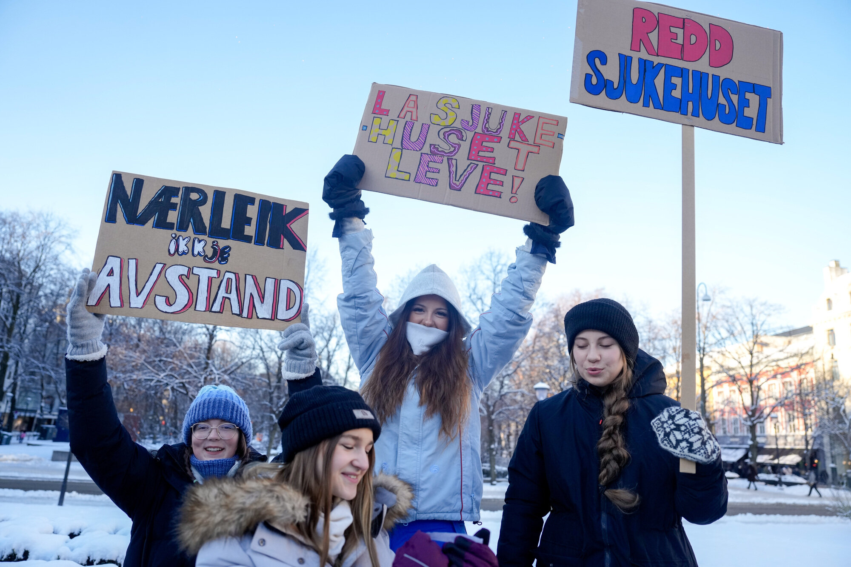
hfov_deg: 73.7
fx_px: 567
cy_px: 284
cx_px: 426
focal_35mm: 24
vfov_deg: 53.1
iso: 640
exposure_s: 1/1250
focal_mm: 24
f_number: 2.8
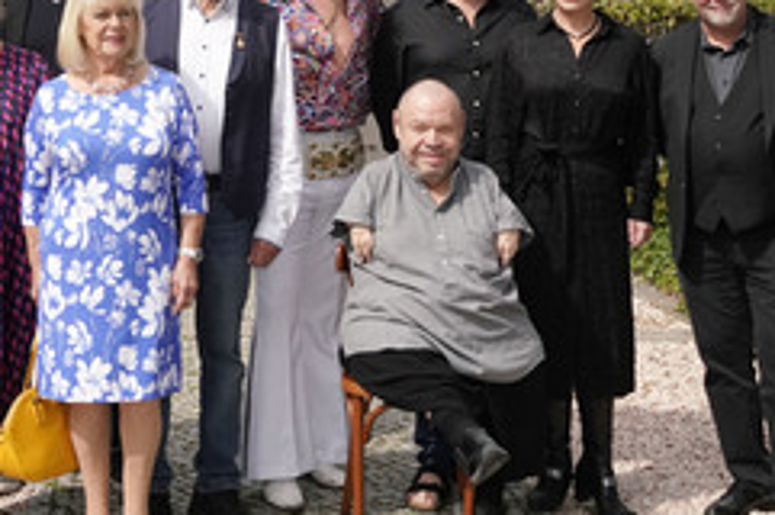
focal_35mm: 58
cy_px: 180
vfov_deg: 23.2
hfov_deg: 34.4
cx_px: 314
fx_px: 1247
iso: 2500
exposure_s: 1/8000
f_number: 5.6
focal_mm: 31
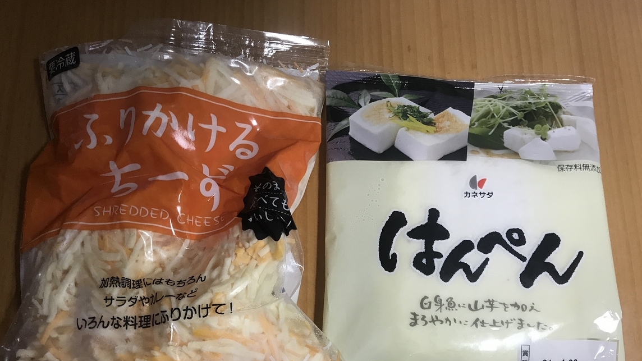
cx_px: 310
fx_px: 545
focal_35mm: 32
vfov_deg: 36.3
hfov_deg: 61.0
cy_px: 242
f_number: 1.8
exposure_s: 1/33
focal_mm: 3.99
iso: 40
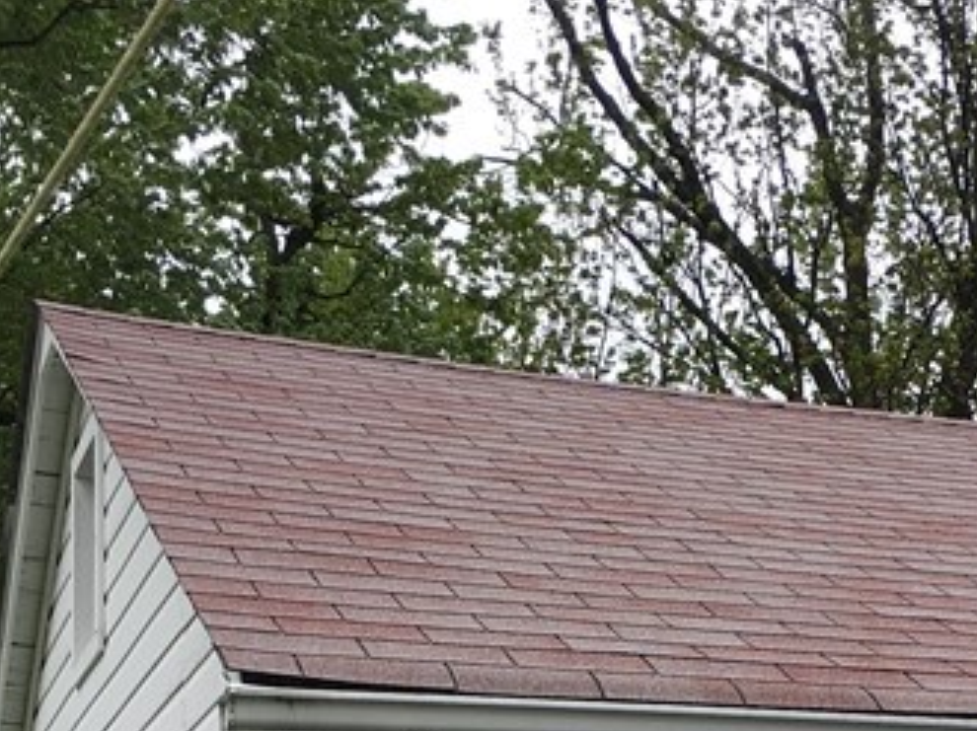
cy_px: 1036
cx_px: 779
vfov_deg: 15.4
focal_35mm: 90
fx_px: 2538
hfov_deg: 21.5
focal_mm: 4.15
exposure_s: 1/519
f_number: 2.2
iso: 25
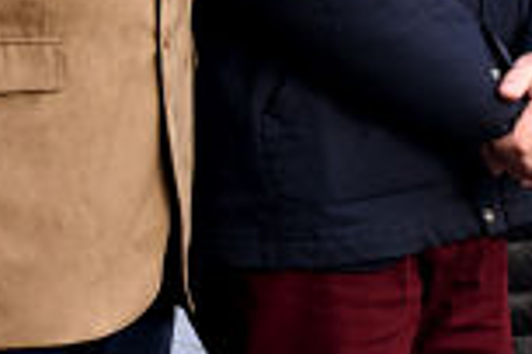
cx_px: 968
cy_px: -337
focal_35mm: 304
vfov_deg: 4.5
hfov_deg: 6.6
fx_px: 4492
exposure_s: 1/125
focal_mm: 70
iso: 400
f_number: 10
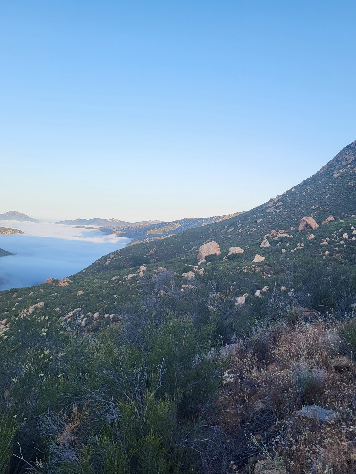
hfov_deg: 40.1
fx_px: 480
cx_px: 242
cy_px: 236
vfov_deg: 52.6
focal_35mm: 35
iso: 40
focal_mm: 5.4
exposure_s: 1/588
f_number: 1.8
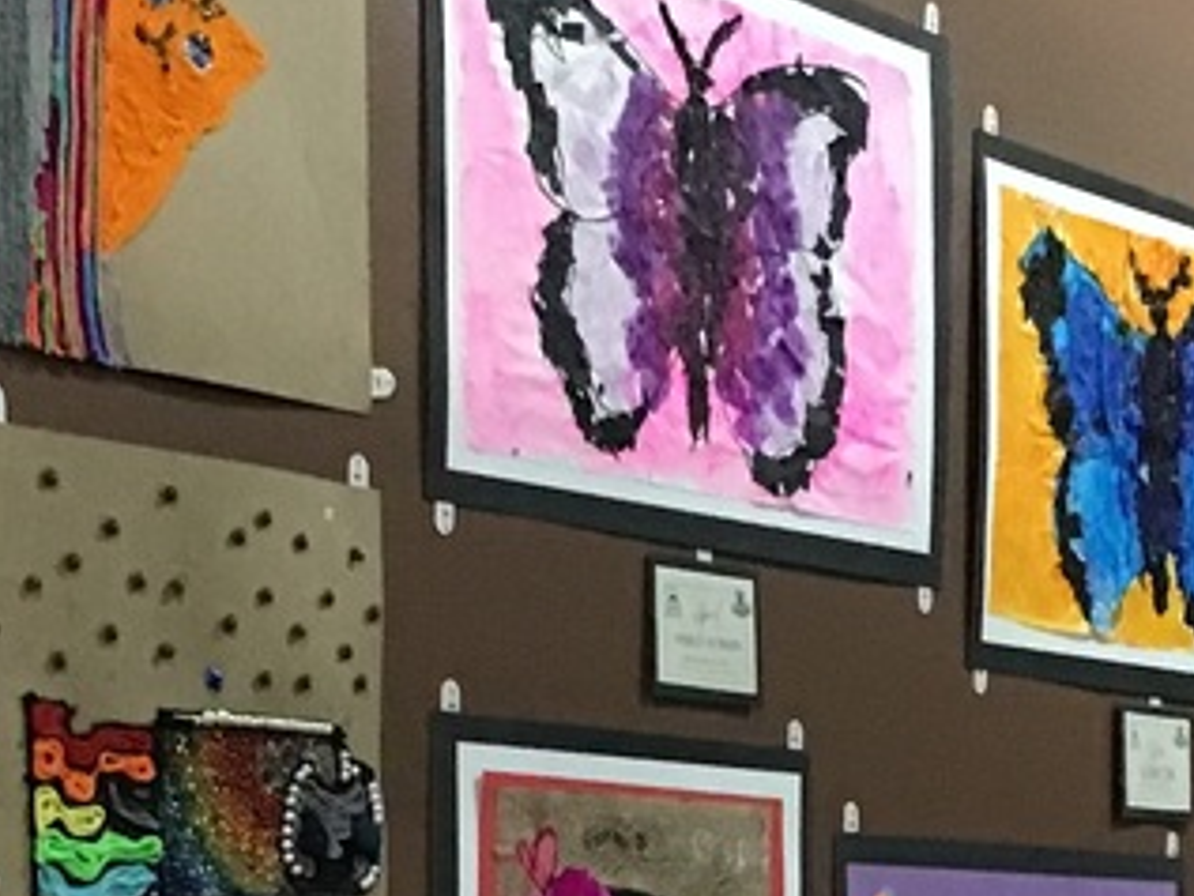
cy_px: 1096
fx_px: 3451
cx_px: 535
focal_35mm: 100
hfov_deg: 19.6
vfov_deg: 14.3
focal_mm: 3.3
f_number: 2.4
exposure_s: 1/15
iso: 320
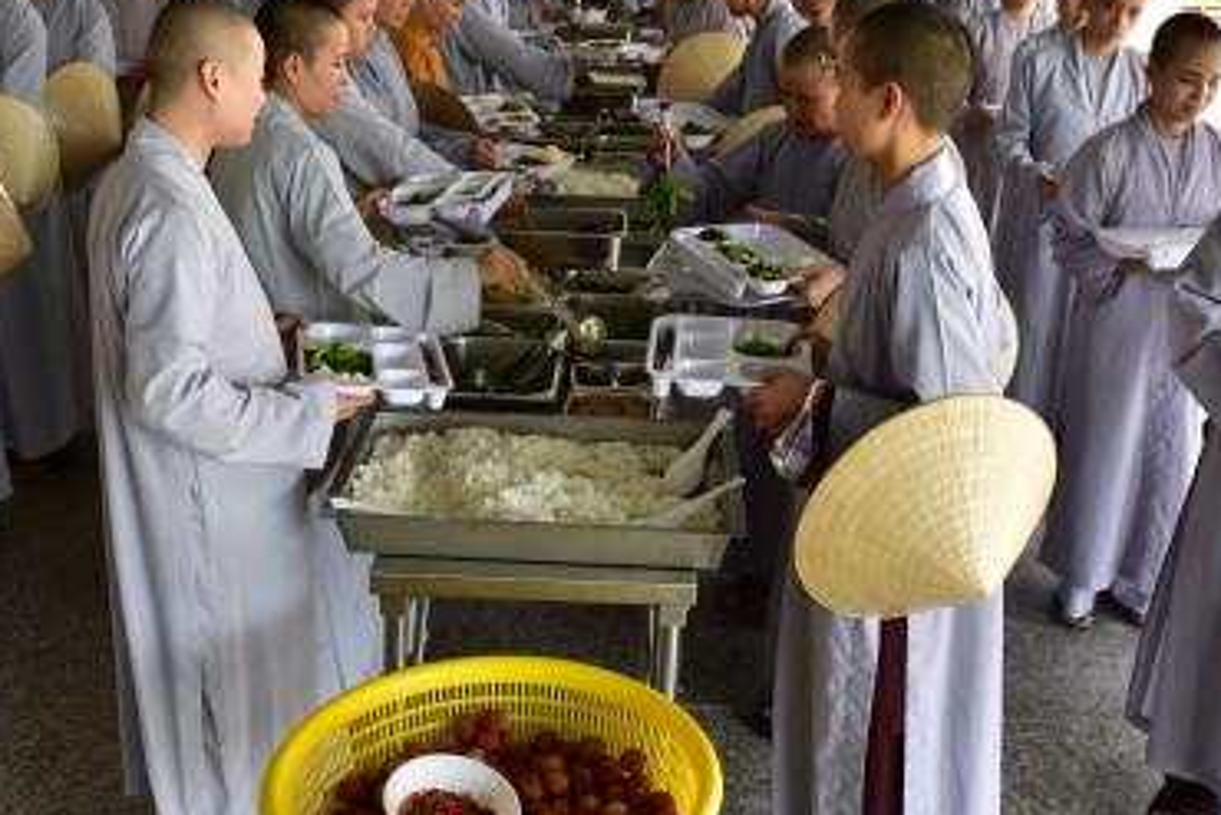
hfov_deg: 43.6
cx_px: 620
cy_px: 338
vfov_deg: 29.8
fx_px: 1527
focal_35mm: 45
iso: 400
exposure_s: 1/250
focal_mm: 26
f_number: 4
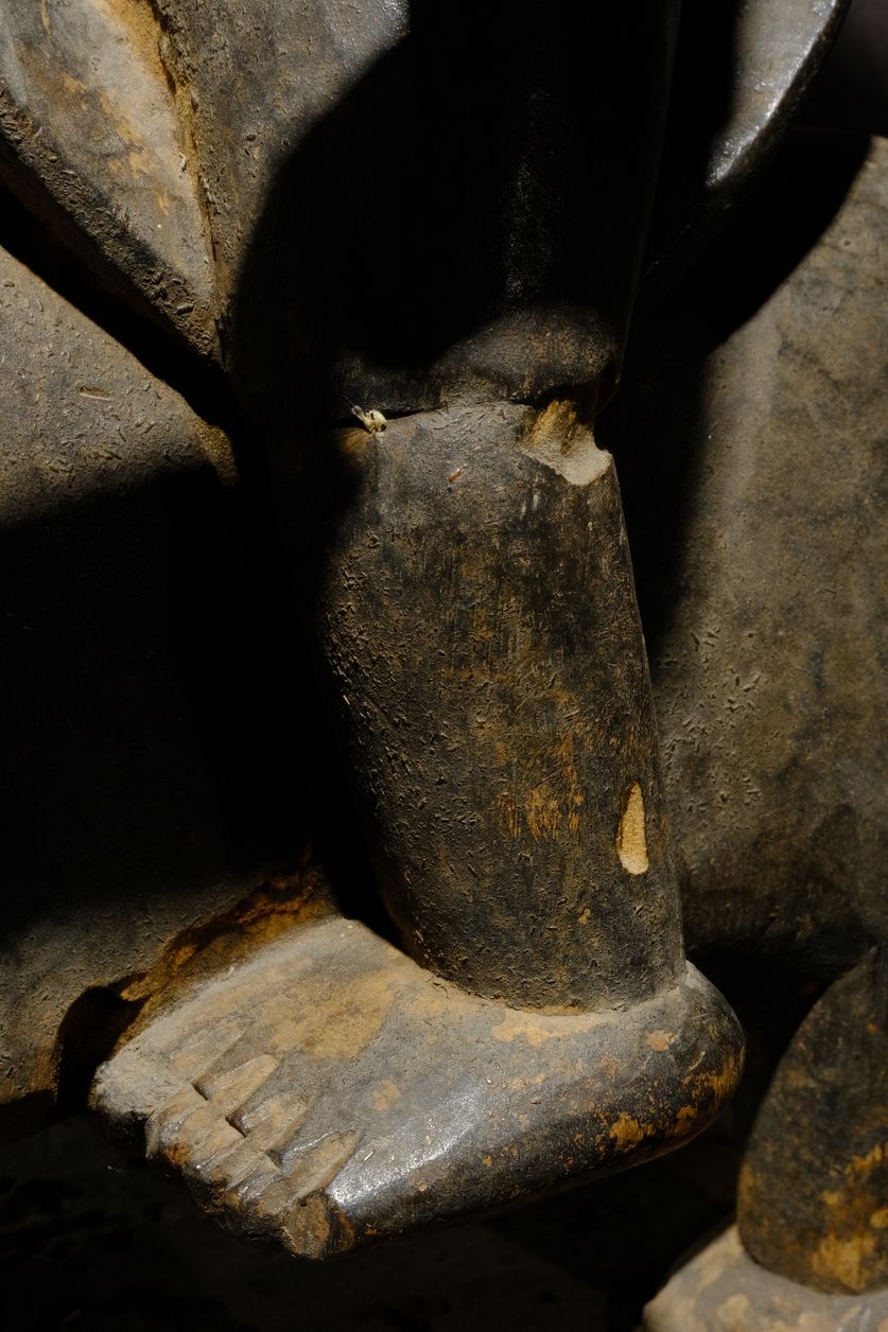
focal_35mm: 90
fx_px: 3331
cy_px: 666
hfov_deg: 15.2
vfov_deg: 22.6
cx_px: 444
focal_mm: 60
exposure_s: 1.5
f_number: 20
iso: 250
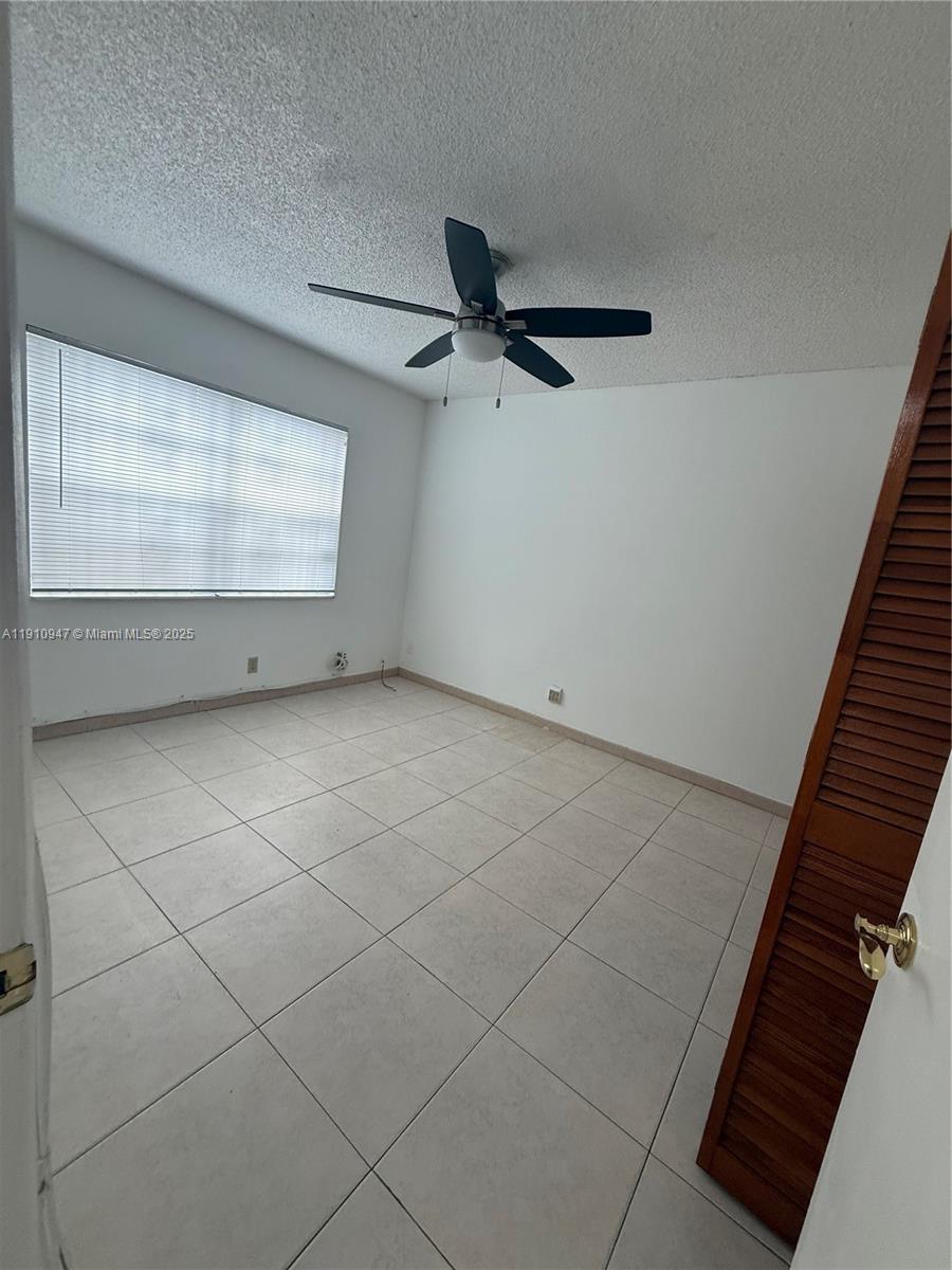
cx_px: 476
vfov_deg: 102.1
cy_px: 635
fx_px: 513
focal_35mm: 14
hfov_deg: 85.7
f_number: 2.2
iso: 160
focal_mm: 2.22
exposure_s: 1/120
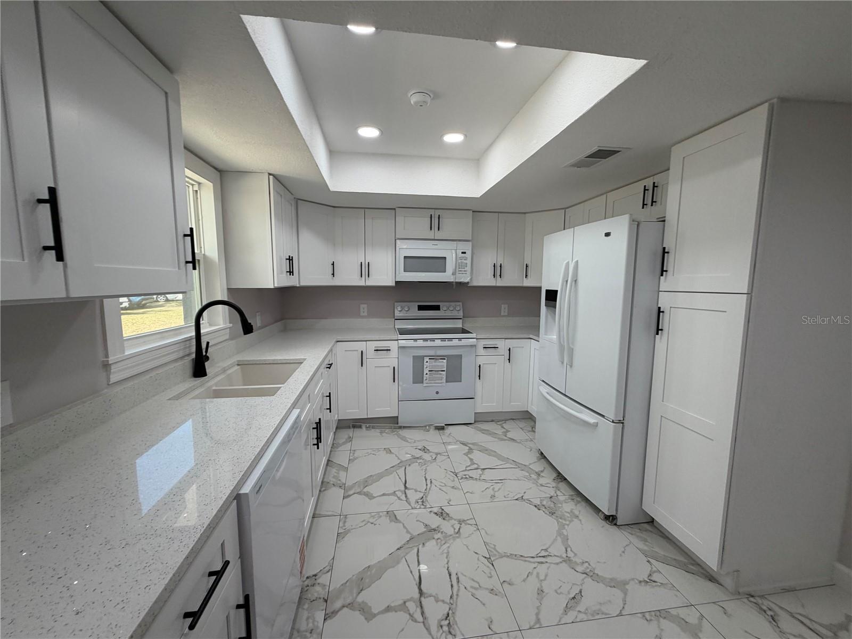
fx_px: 345
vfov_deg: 85.7
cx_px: 426
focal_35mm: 14
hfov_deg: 102.1
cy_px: 320
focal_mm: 2.22
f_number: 2.2
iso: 50
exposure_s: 1/120
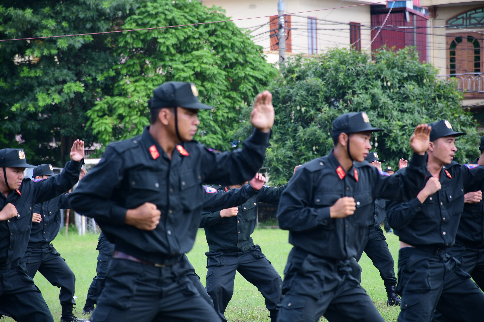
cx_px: 242
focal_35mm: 210
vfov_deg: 6.5
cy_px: 161
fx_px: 2823
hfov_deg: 9.8
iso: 200
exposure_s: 1/200
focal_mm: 140
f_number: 5.6
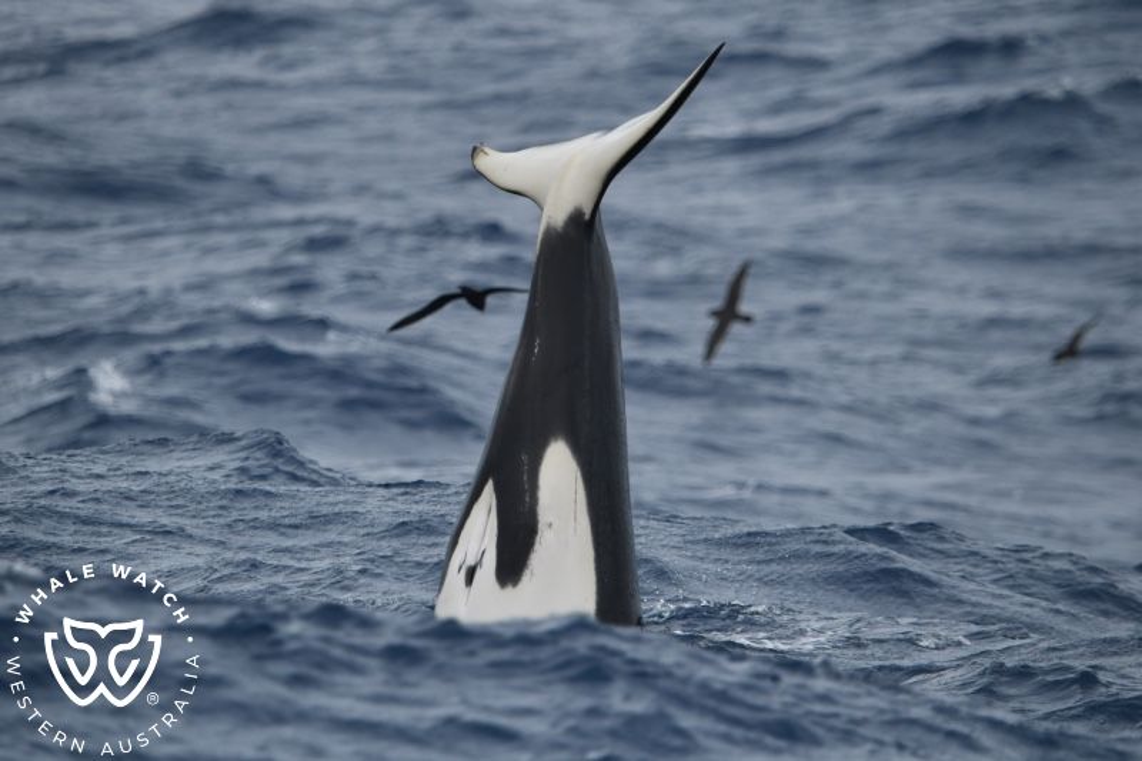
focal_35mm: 450
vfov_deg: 3.1
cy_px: 380
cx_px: 571
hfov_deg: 4.6
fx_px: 14271
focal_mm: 450
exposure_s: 1/8000
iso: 900
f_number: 6
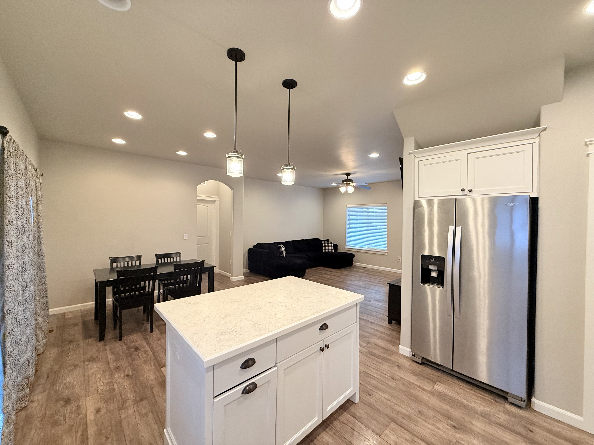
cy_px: 222
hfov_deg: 102.1
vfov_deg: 85.7
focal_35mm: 14
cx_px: 297
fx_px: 240
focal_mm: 2.22
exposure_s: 1/60
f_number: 2.2
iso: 250
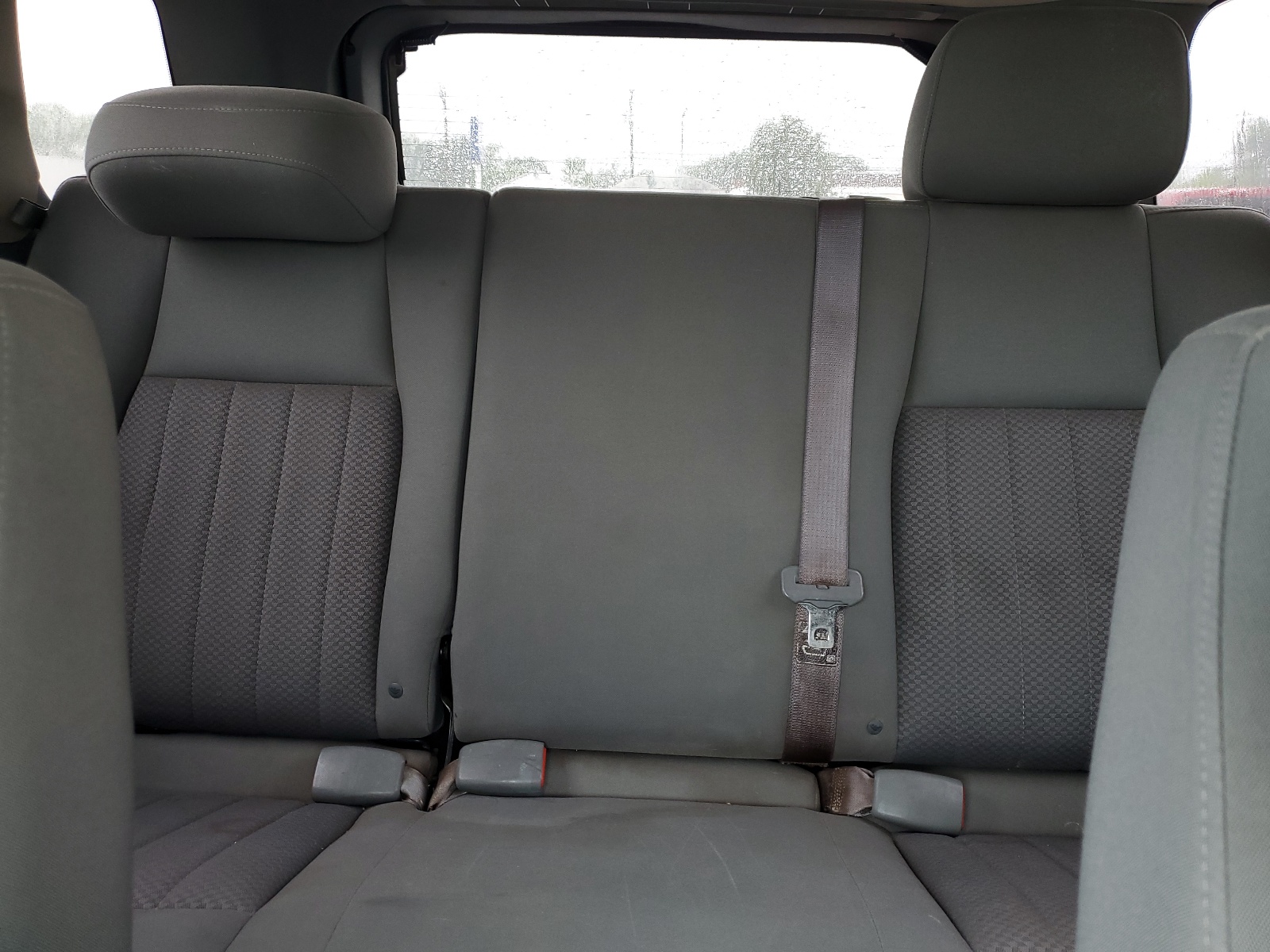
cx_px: 635
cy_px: 476
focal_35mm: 26
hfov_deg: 67.3
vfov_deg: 53.1
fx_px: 954
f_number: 1.5
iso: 58
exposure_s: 1/60.2
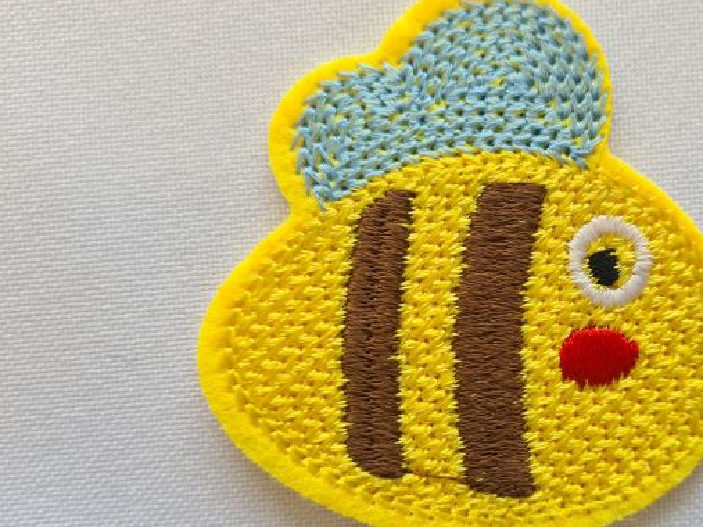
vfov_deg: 35.0
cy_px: 311
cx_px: 485
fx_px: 832
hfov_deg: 44.9
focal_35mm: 41
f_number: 1.8
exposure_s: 1/109
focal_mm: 5.4
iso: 50
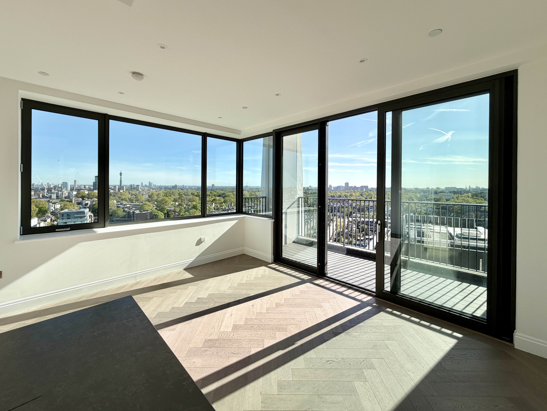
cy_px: 206
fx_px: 221
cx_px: 274
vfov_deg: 85.7
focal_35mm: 14
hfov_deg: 102.1
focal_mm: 2.22
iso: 32
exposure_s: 1/770
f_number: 2.2
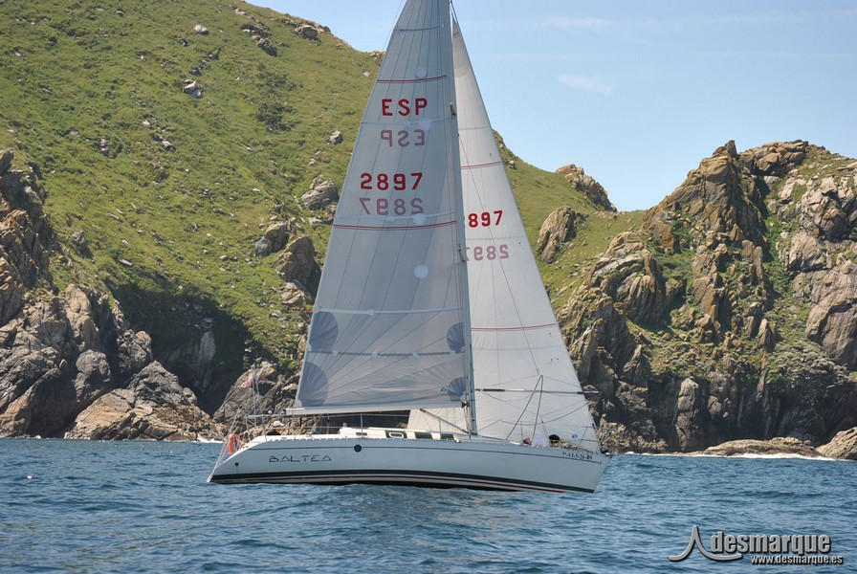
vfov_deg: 12.7
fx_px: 2574
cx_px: 428
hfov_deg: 18.9
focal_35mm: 108
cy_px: 287
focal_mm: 72
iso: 140
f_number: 5.6
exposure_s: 1/500
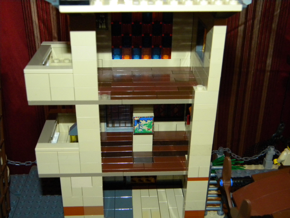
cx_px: 145
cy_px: 109
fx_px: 343
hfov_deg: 45.8
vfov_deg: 35.1
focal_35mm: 41
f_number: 3.8
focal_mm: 7.3
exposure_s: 1/30
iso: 400
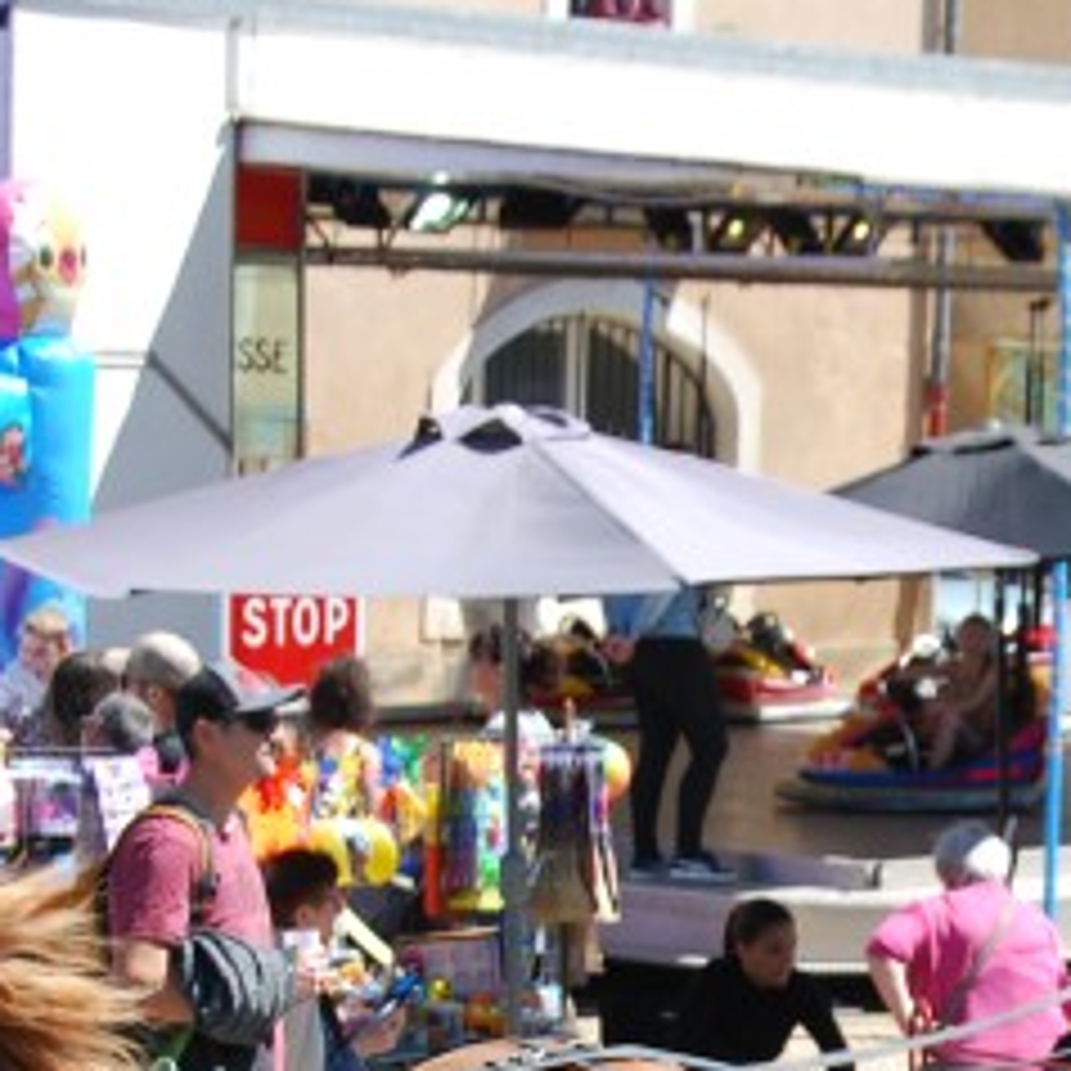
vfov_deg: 10.3
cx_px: 988
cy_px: 1102
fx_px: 5867
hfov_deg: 10.4
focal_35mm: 168
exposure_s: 1/160
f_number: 6.3
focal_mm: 35
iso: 100
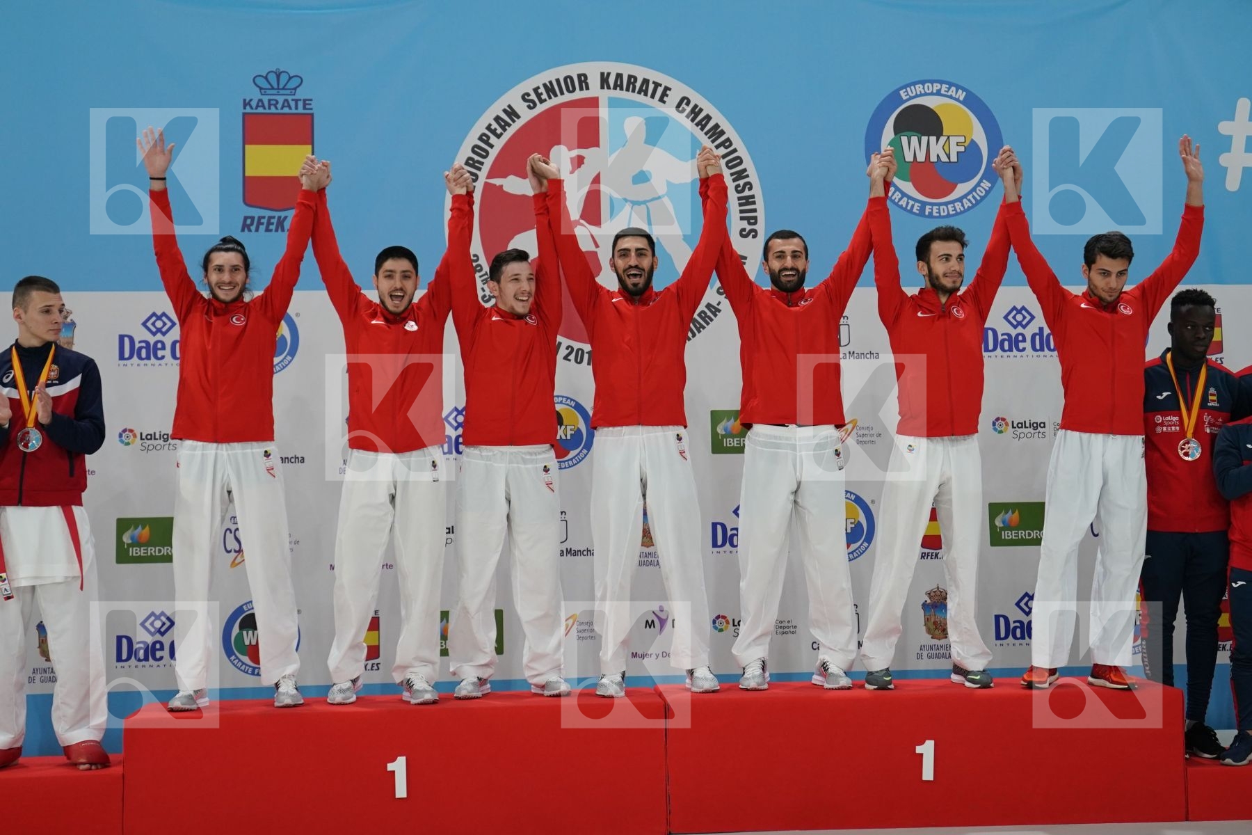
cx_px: 626
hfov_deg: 38.2
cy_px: 418
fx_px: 1808
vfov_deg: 26.0
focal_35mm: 52
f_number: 2.8
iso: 800
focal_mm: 35
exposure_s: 1/250
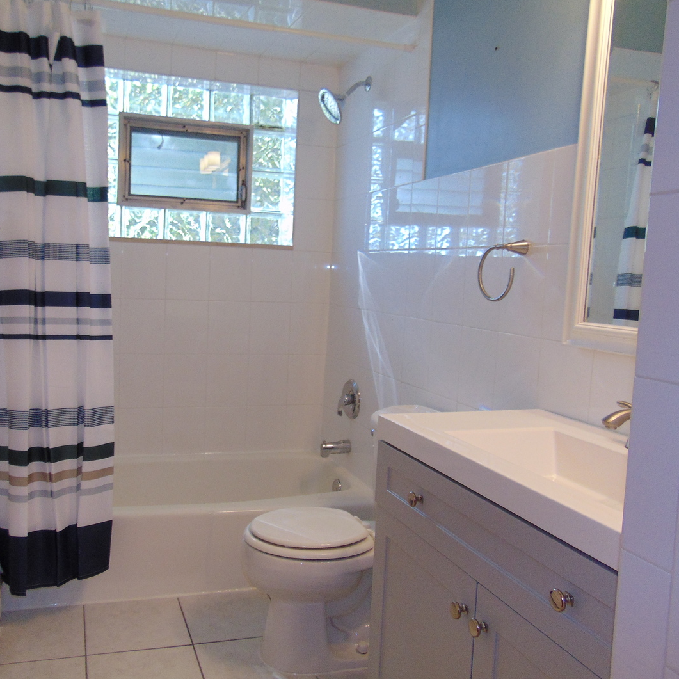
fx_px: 666
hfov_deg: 53.7
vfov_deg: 54.0
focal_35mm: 30
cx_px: 280
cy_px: 338
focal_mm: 4.5
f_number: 3
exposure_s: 1/30
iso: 100
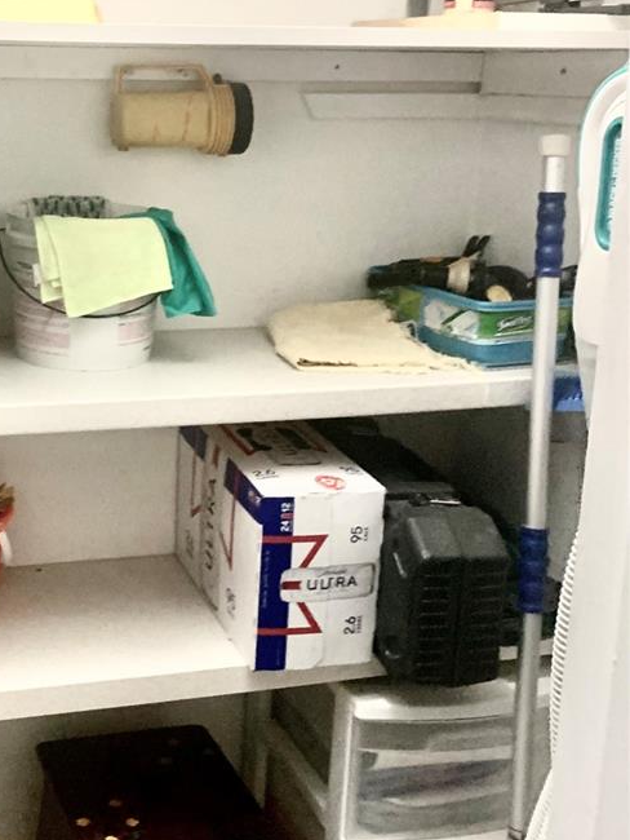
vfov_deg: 39.3
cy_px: 296
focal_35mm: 48
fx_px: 1164
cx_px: 50
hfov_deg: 28.9
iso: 320
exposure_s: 1/40
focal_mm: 4.25
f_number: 1.8
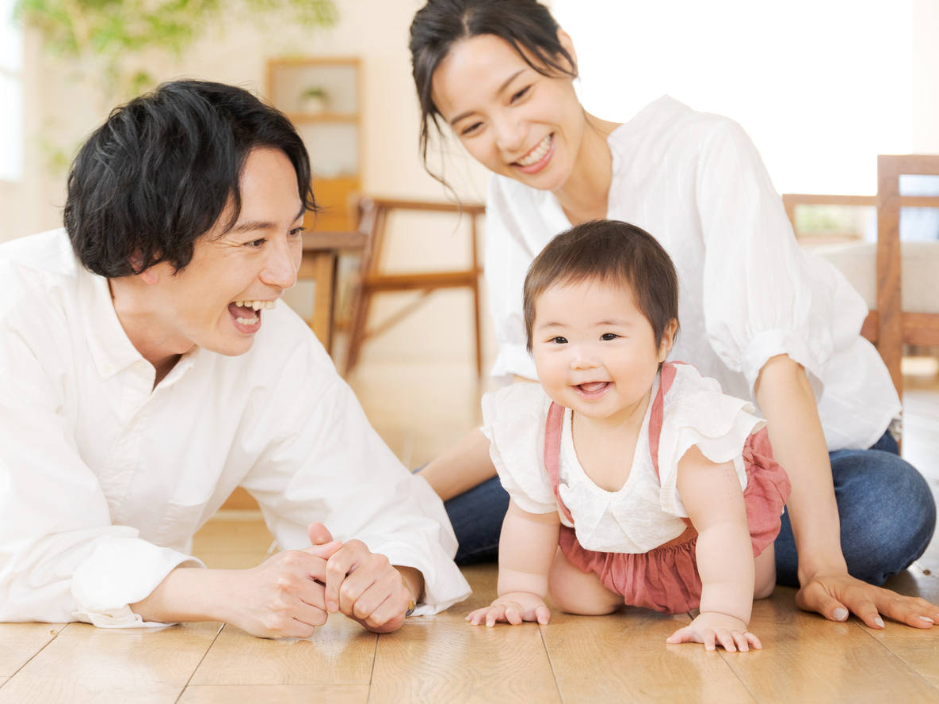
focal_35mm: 87
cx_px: 413
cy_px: 237
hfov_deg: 22.4
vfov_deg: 16.8
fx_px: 2373
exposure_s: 1/125
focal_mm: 53.9
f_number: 3.2
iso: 400
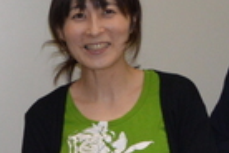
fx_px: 1329
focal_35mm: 209
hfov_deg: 9.4
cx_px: -174
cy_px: 88
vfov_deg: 6.6
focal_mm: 20
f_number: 5
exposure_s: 1/100
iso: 800
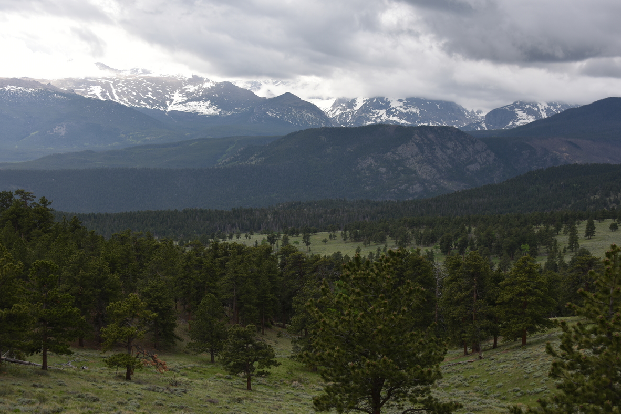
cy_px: 194
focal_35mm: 52
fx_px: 897
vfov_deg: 26.0
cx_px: 327
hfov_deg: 38.2
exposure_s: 1/200
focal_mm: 48
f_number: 7.1
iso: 100
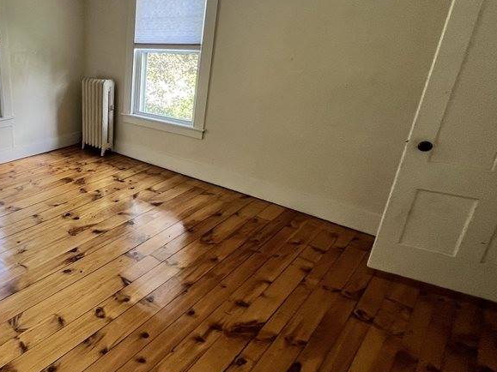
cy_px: 158
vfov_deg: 58.6
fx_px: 330
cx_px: 70
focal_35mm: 23
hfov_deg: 64.3
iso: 200
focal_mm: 1.57
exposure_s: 1/99
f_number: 1.8
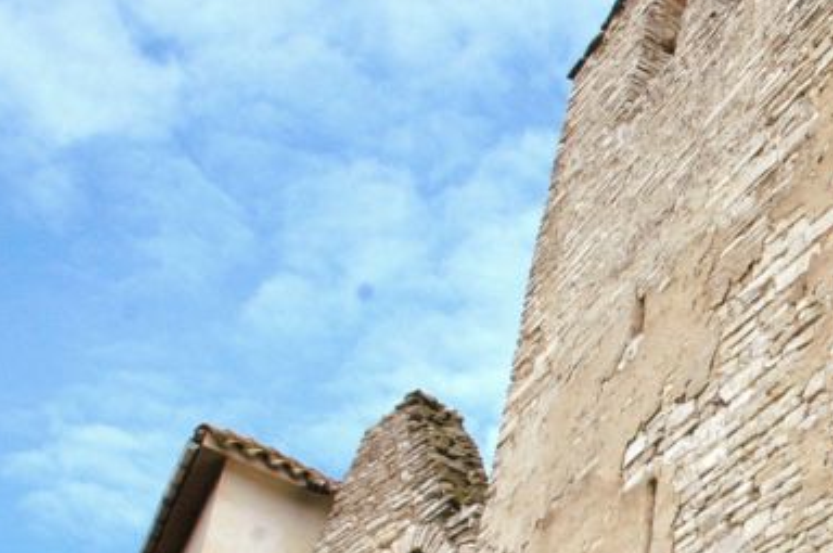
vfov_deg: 18.6
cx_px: 965
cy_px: 492
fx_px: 1664
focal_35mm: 72
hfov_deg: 25.6
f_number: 13
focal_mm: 18
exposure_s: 1/640
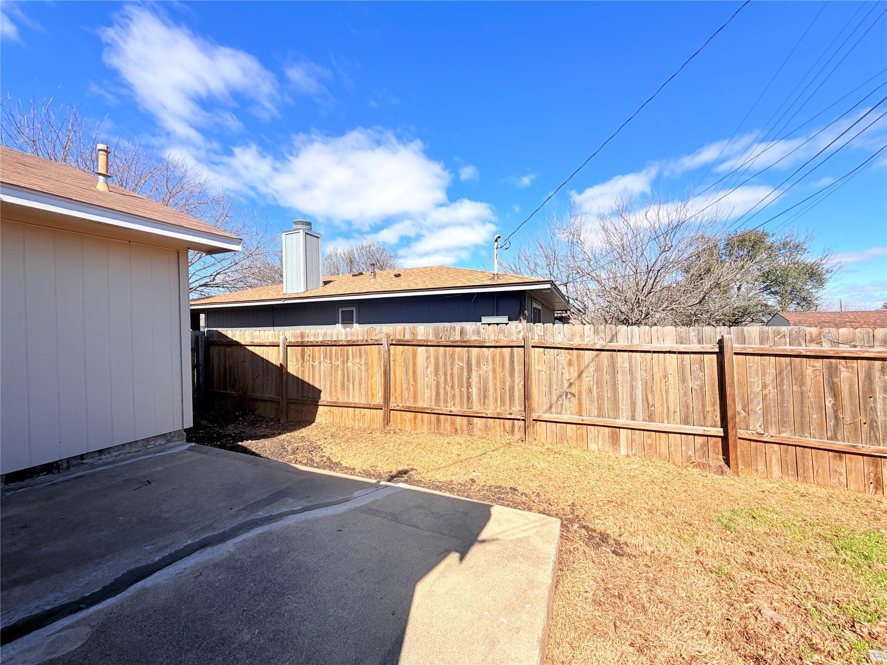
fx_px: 359
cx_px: 444
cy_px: 332
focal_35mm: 14
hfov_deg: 102.1
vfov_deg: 85.7
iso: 25
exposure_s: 1/770
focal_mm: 2.22
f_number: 2.2
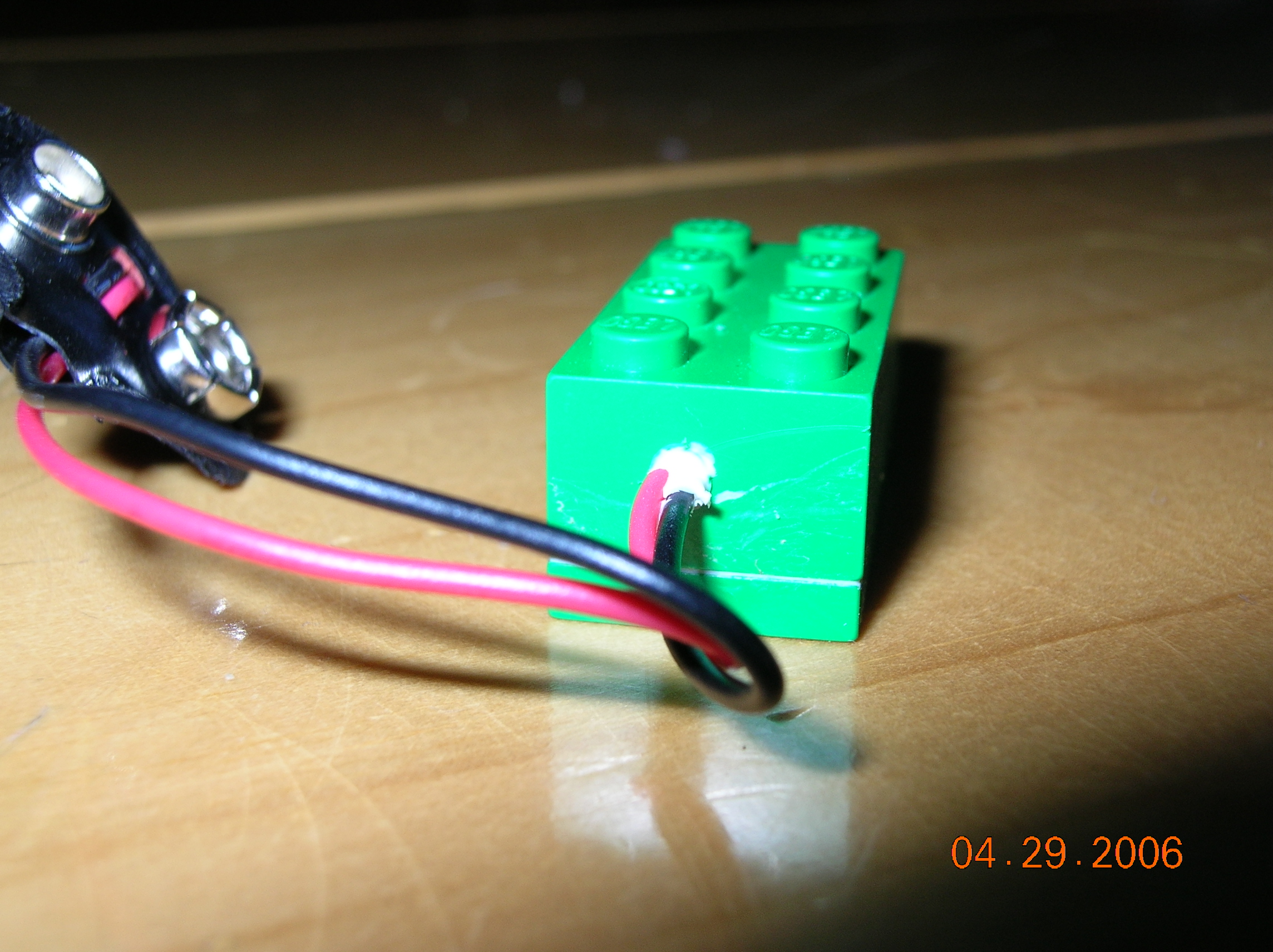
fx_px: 1911
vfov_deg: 28.0
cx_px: 636
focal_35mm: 52
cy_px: 476
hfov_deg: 36.8
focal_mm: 8.7
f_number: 4.2
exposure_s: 1/60.1
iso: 50
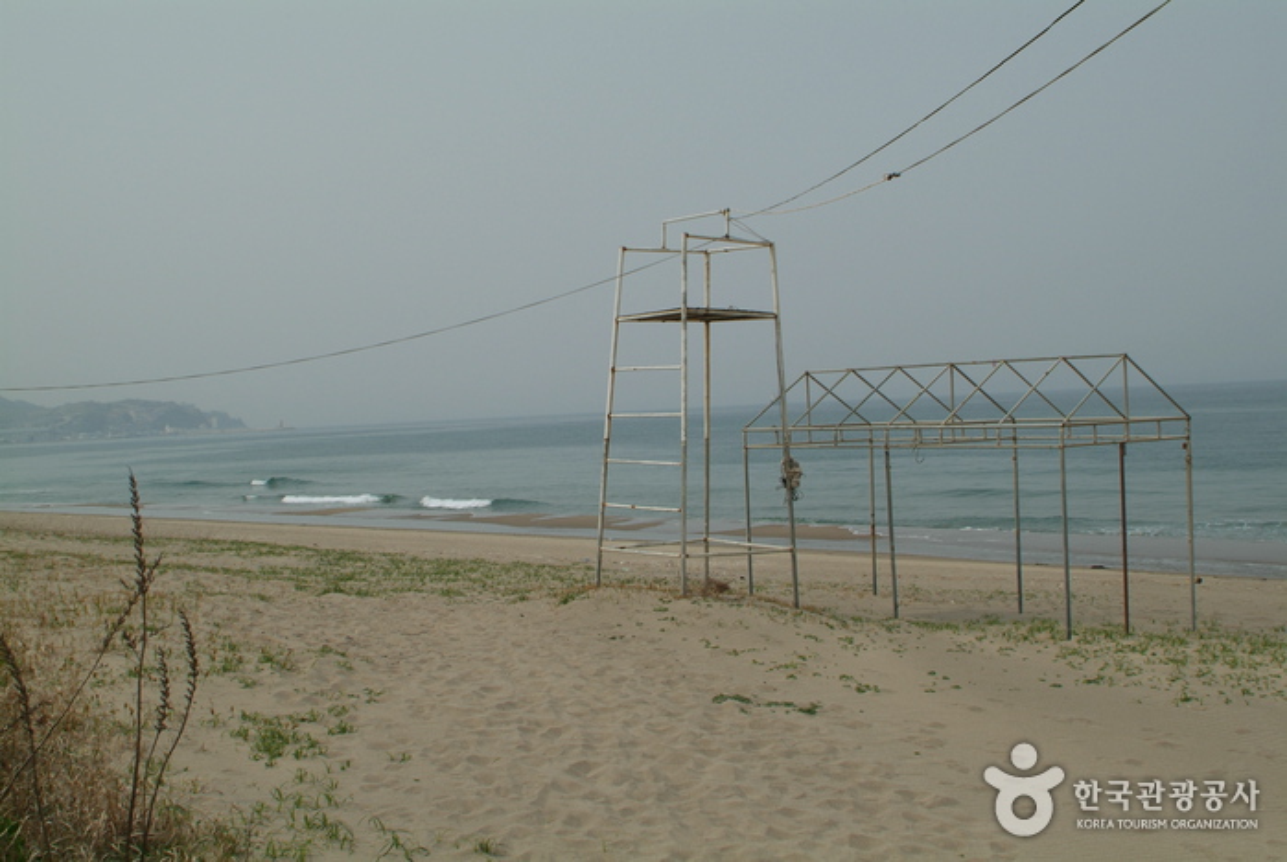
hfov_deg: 46.3
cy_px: 431
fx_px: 1503
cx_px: 644
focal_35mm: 42
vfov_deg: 32.0
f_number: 9.5
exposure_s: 1/350
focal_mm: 28
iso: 200
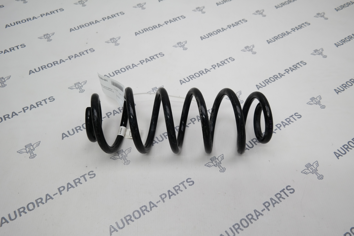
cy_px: 118
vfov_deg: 47.9
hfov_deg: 67.4
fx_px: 265
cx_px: 177
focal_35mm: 27
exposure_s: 1/80
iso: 100
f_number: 3.5
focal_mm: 18
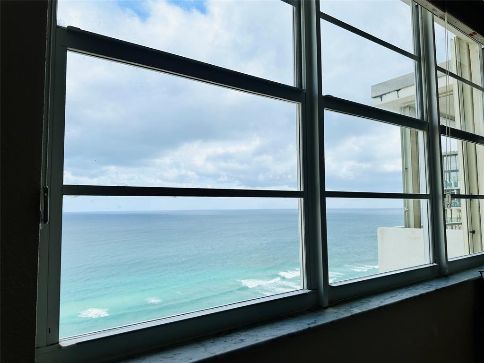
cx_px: 242
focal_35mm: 24
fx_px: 336
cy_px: 182
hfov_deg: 71.6
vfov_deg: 56.8
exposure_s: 1/1916
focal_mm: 6.86
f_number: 1.78
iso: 80
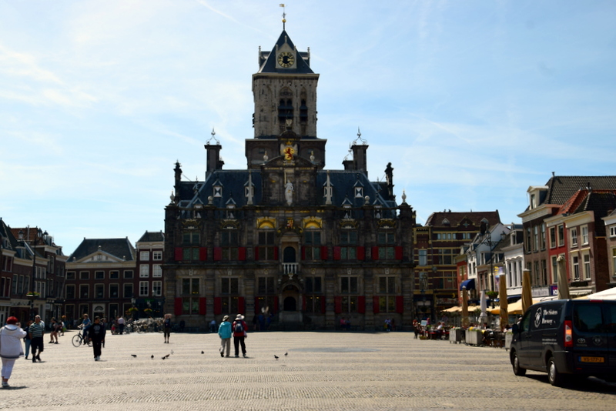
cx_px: 308
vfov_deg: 29.9
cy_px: 206
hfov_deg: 43.6
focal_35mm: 45
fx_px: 770
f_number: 9
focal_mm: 30
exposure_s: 1/125
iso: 125
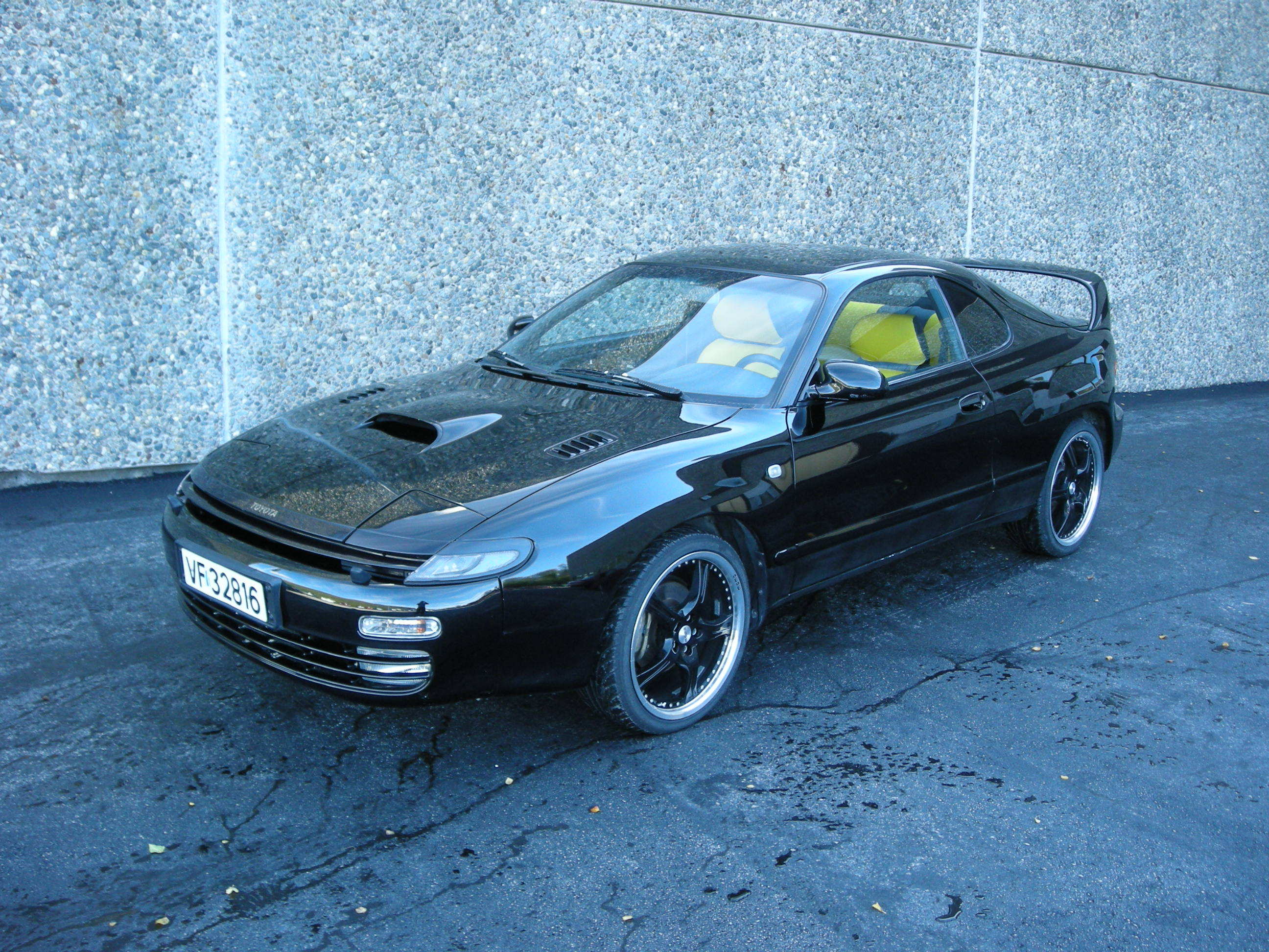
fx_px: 1283
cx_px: 634
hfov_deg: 52.6
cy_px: 476
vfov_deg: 40.7
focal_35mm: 35
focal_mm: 5.7
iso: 100
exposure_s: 1/59.8
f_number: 2.8
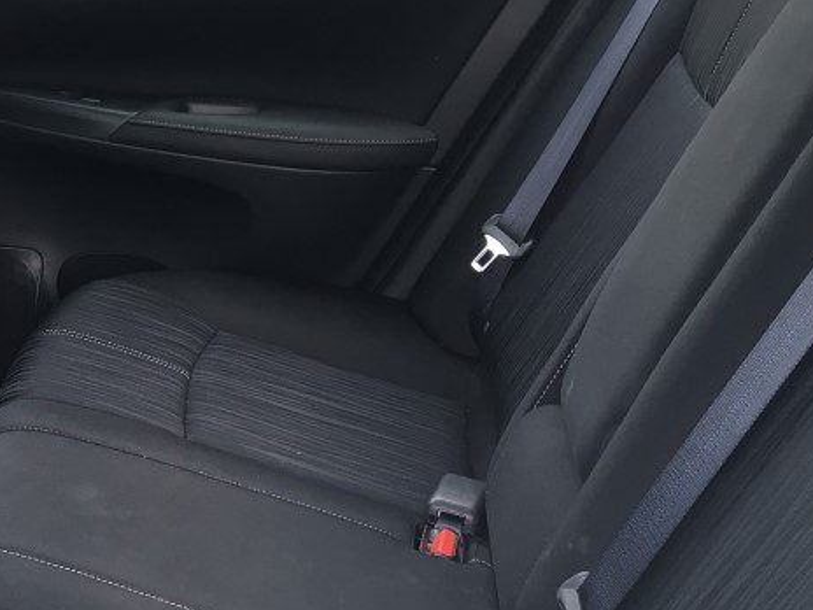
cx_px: 79
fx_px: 1503
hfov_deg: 29.0
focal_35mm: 64
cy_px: 223
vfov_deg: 22.9
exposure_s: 1/40
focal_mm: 4.15
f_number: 2.2
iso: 25
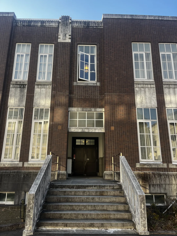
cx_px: 88
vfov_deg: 67.3
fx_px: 177
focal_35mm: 26
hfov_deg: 53.1
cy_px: 118
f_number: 1.6
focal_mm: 5.1
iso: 50
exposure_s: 1/457
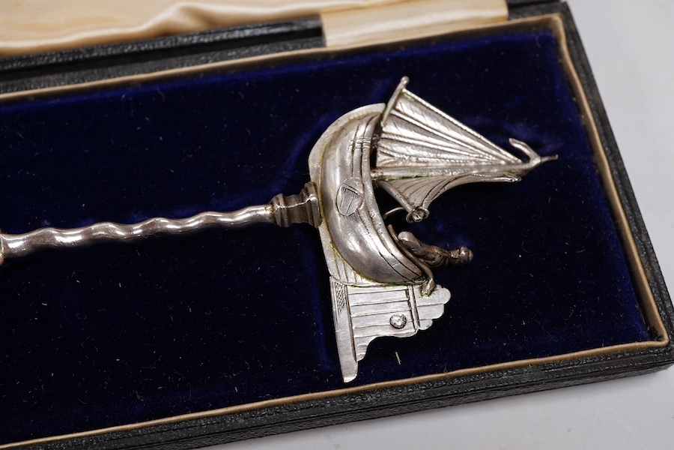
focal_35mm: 45
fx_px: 842
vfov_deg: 29.9
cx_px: 337
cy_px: 225
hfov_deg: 43.6
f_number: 11
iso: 1250
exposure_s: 1/125
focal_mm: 30
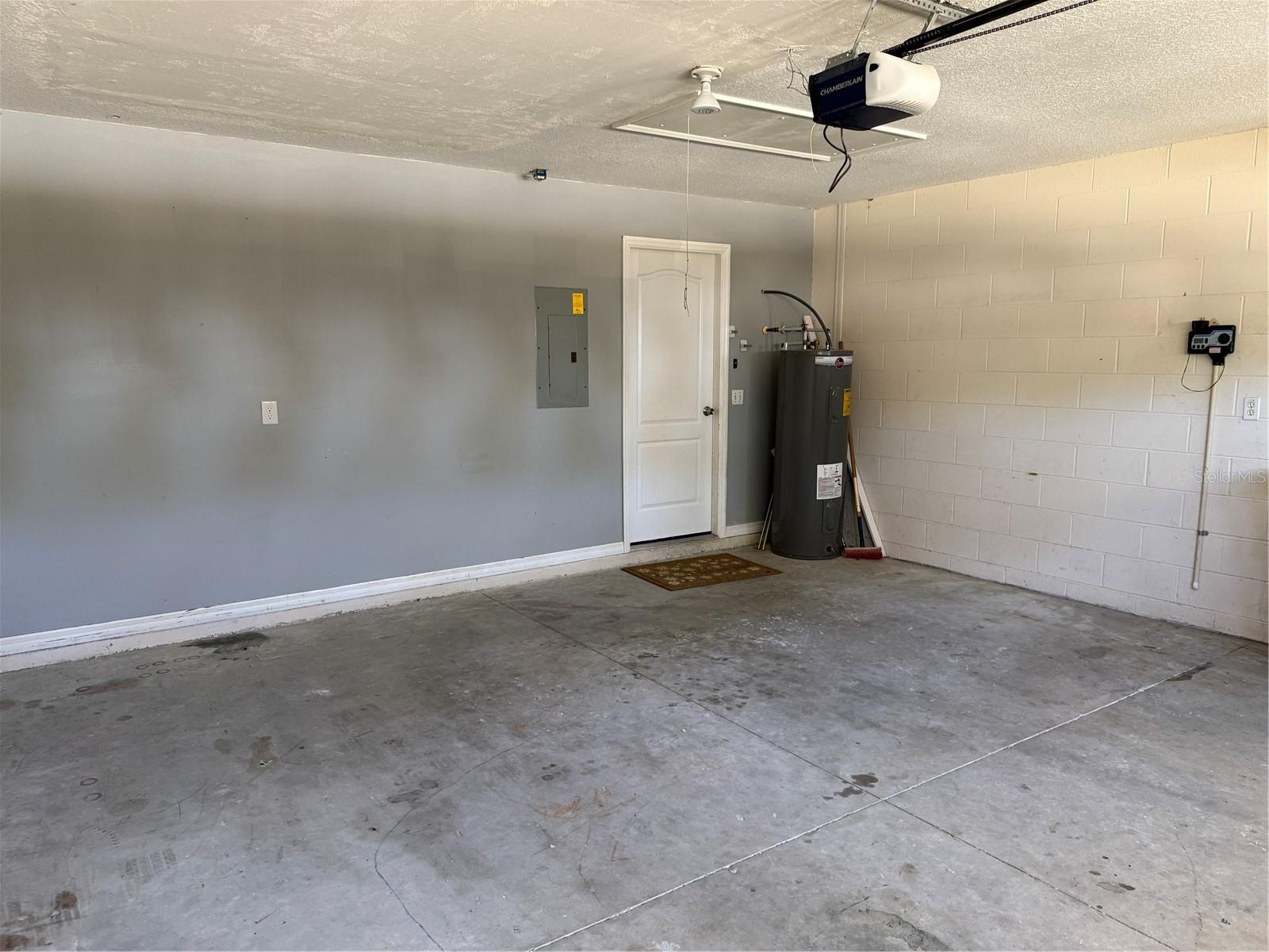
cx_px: 634
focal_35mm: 24
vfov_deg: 56.8
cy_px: 476
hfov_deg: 71.6
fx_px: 880
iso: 250
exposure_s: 1/60
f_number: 1.78
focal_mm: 6.76
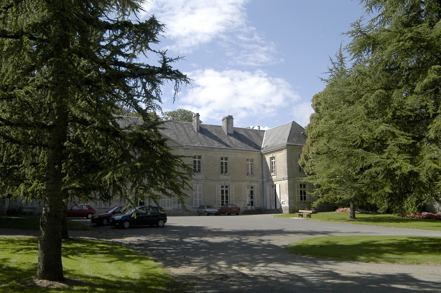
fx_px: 386
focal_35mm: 32
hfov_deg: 59.5
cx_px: 220
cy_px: 146
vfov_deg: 41.6
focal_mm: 21
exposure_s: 1/320
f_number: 9
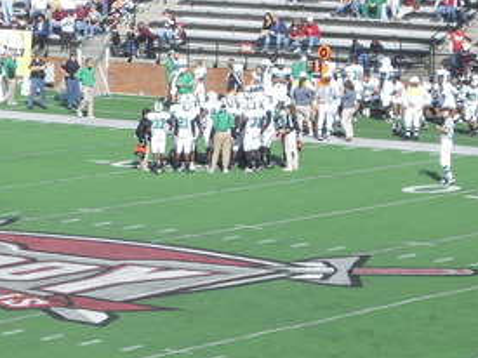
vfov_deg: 5.6
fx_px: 3630
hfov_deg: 7.5
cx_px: 68
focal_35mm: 263
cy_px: 262
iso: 100
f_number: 14.7
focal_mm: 18.6
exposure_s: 1/80
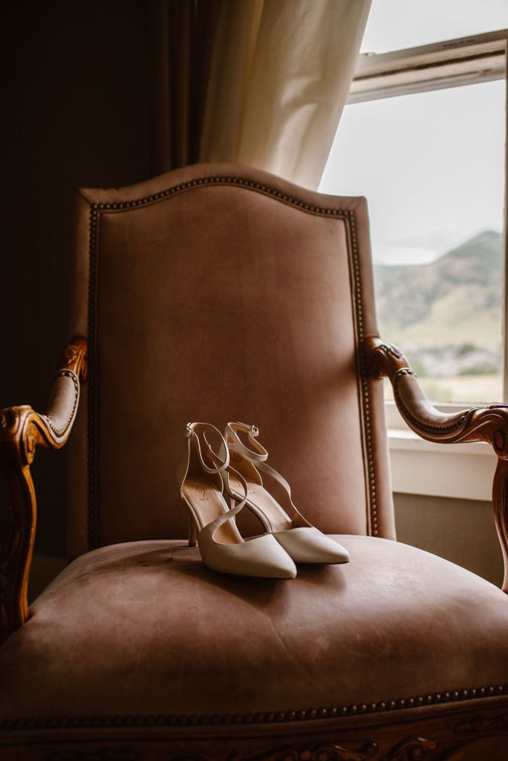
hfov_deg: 37.9
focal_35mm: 35
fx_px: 740
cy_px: 380
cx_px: 254
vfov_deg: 54.4
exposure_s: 1/1250
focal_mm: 35
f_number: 2.5
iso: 500
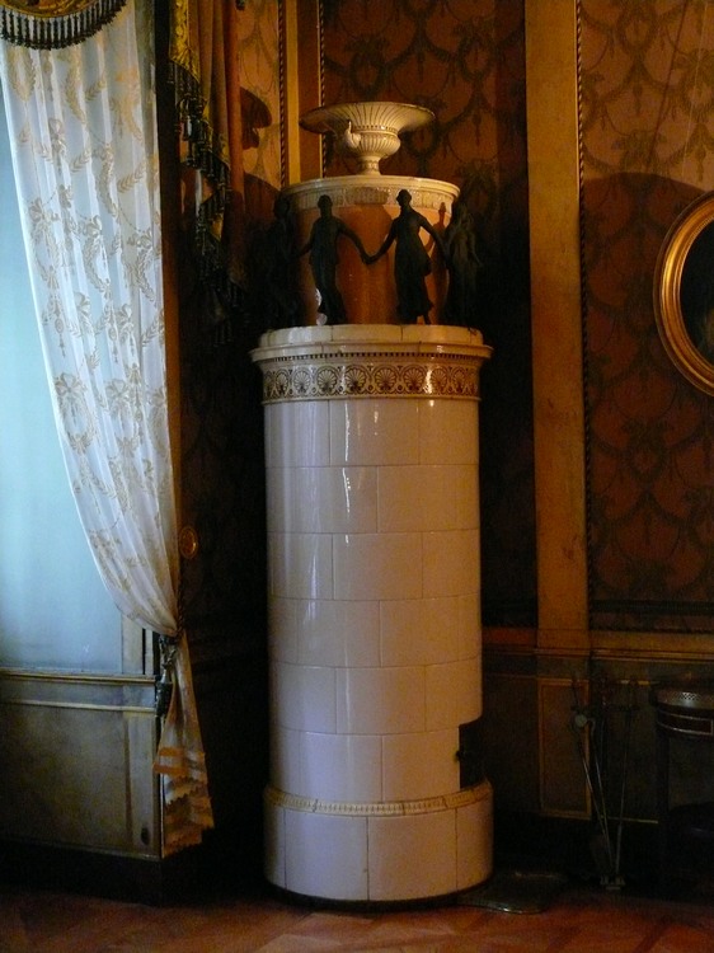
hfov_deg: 28.5
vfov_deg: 37.5
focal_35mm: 51
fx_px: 1403
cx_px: 357
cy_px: 476
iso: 800
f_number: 3.2
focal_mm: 10.8
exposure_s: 1/13
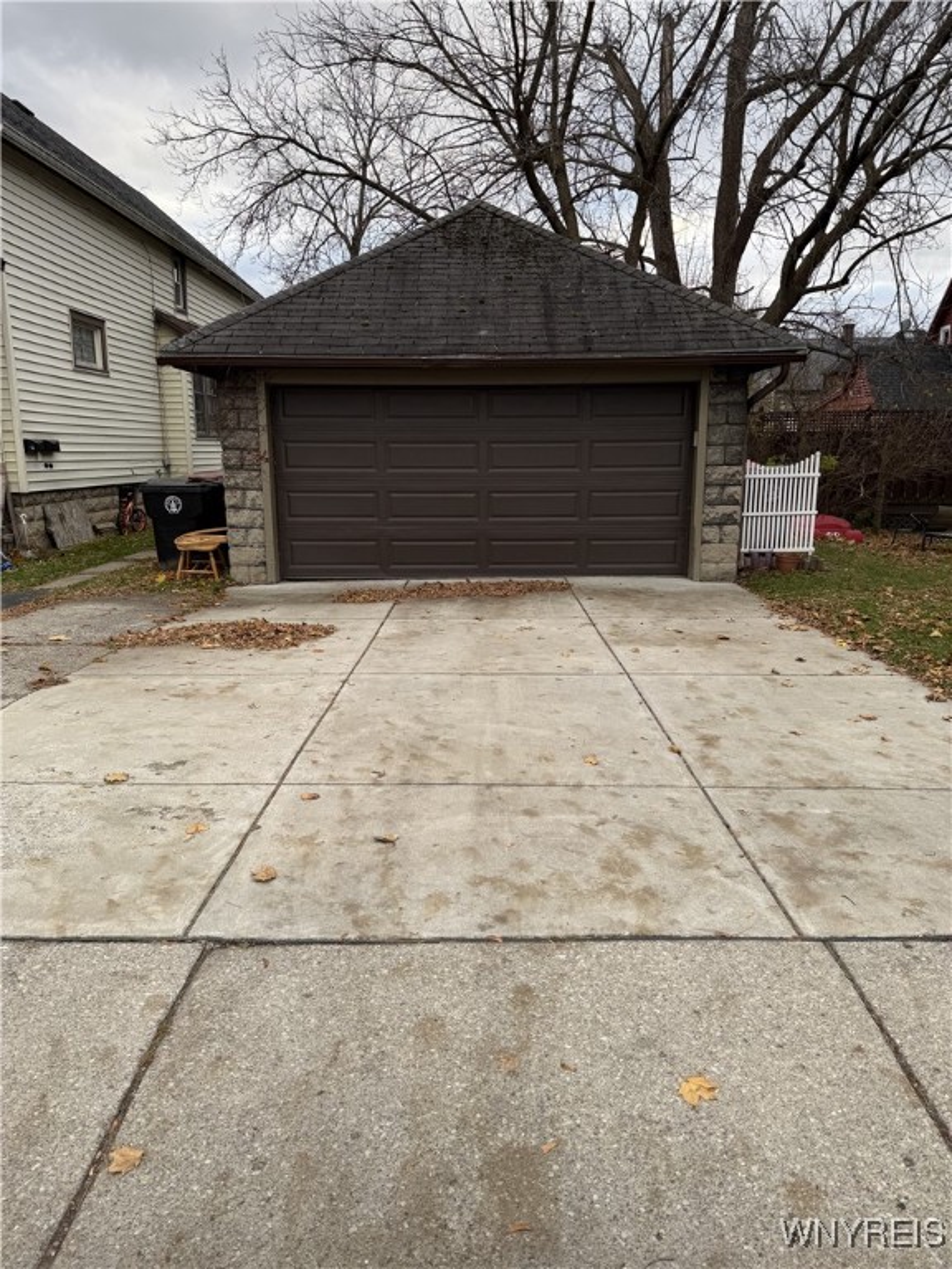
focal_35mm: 24
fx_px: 880
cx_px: 476
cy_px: 634
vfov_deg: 71.6
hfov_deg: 56.8
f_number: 1.78
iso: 64
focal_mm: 6.76
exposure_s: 1/192
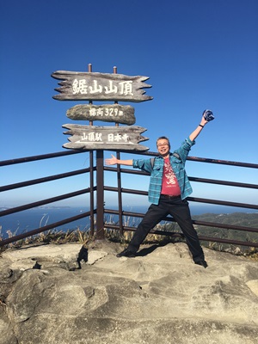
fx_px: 288
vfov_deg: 61.7
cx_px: 129
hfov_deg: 48.2
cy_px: 172
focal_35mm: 29
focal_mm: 4.15
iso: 25
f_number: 2.2
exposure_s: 1/1923
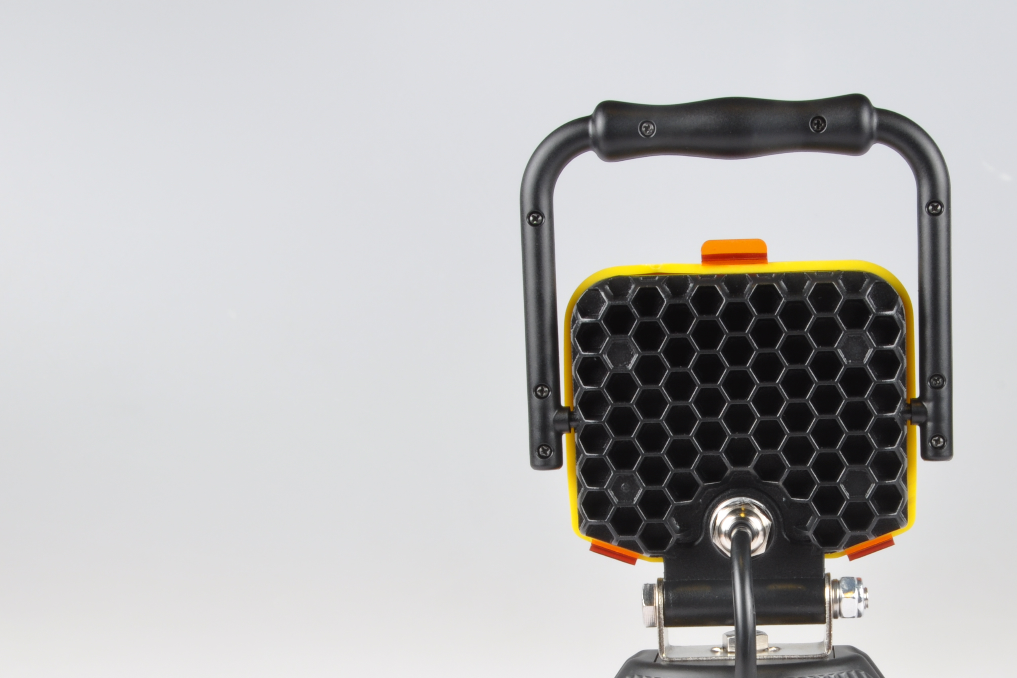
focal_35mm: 76
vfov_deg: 17.8
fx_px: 2147
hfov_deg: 26.4
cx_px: 729
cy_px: 553
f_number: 20
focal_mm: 30
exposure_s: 1.6
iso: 200
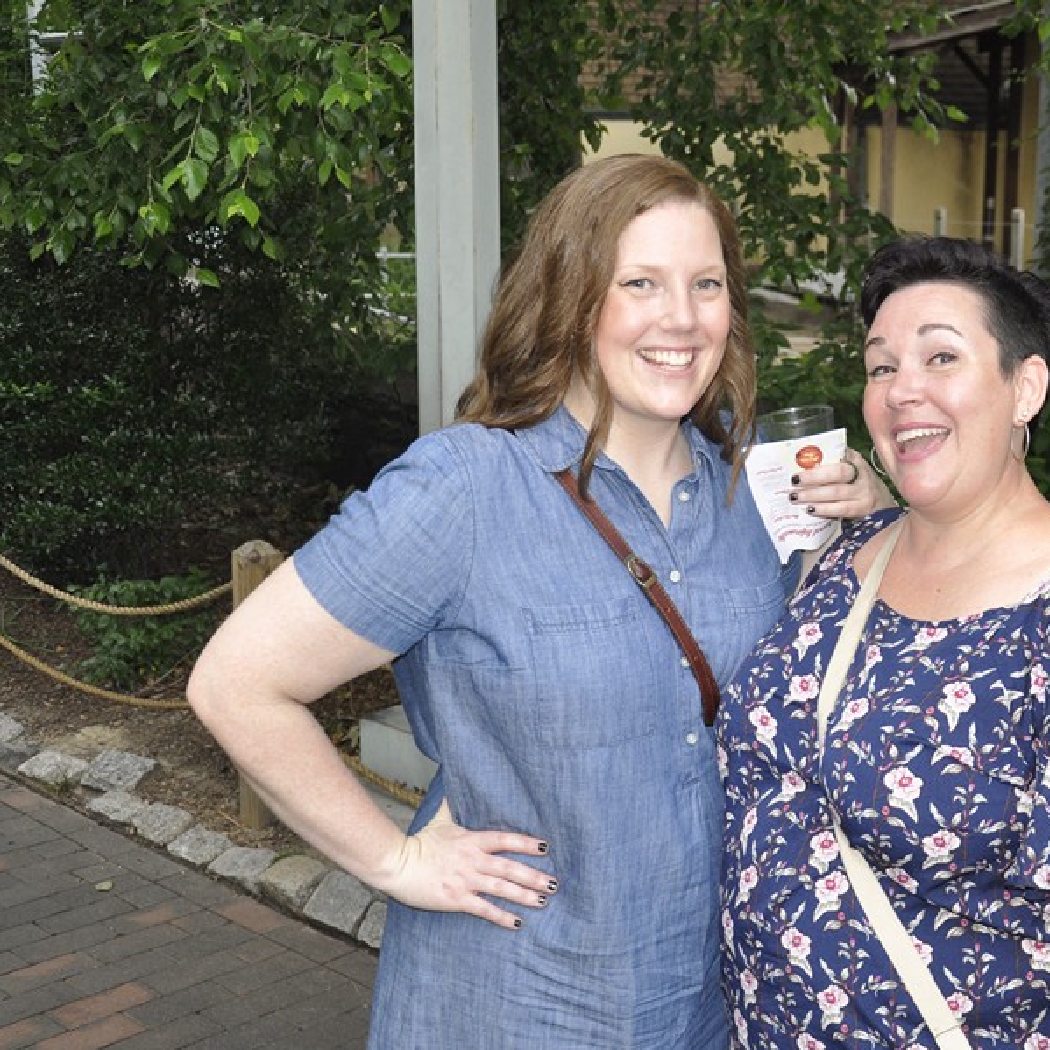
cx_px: 787
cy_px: 526
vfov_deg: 33.4
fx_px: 1750
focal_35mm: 51
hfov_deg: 32.8
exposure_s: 1/60
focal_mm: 24
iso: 400
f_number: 3.8
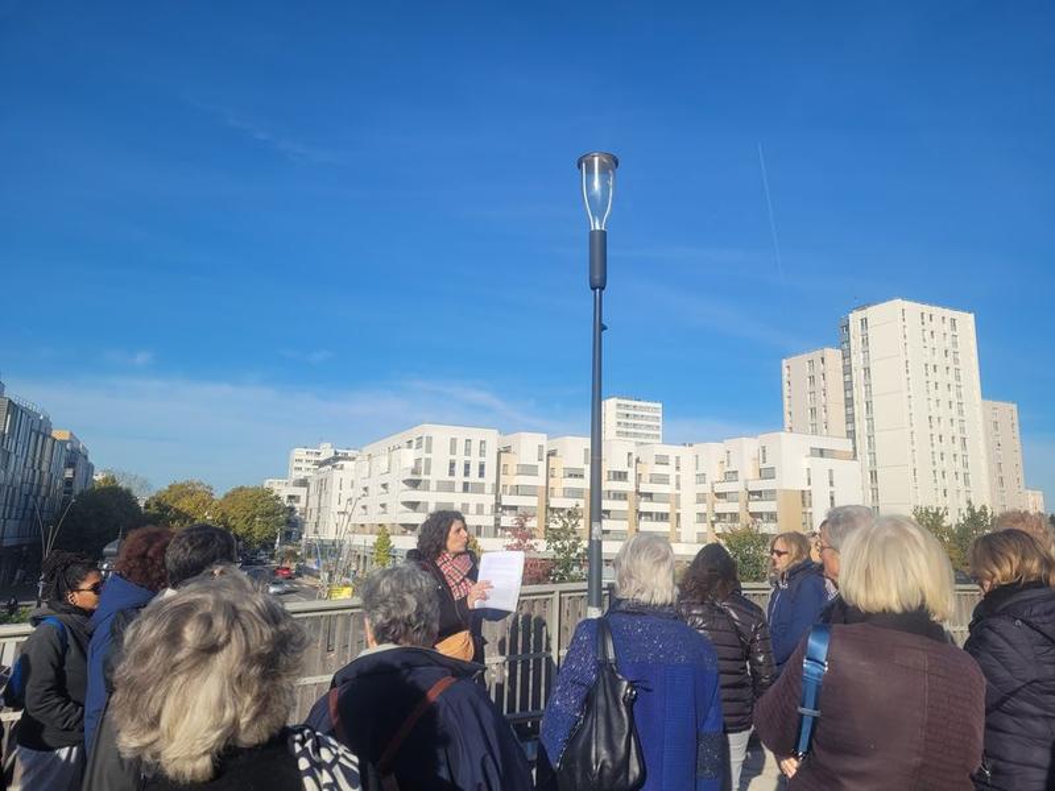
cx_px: 528
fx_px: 792
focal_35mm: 26
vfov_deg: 53.1
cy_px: 396
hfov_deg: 67.3
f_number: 1.8
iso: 40
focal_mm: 5.4
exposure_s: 1/2937
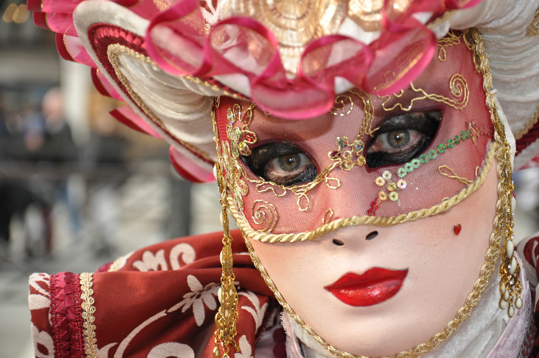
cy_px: 179
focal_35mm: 112
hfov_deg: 18.2
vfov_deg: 12.1
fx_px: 1682
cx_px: 270
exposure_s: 1/100
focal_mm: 75
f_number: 5.3
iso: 200
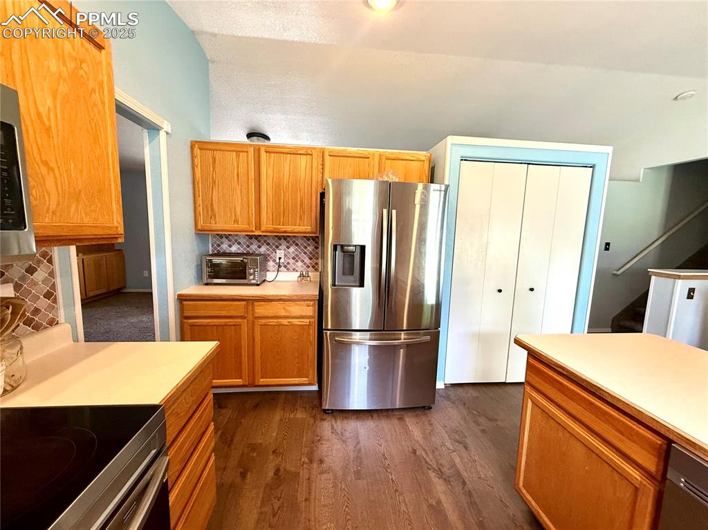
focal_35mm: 14
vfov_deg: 85.6
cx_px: 354
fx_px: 286
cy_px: 265
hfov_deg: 102.1
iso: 250
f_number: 2.2
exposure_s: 1/60
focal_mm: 2.22
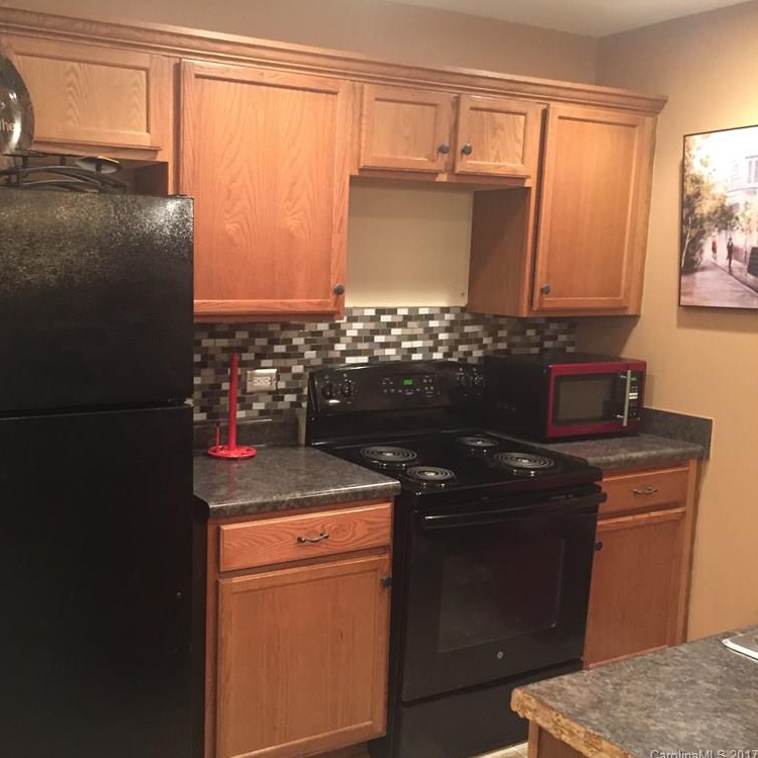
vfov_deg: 47.2
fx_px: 867
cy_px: 377
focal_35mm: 35
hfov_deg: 46.4
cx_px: 249
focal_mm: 4.15
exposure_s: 1/15
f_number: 2.2
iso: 250
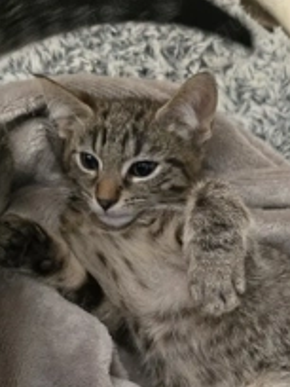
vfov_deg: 40.1
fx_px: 503
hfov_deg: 32.1
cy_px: 317
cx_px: 163
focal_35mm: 45
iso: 1250
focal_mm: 6.3
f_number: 1.7
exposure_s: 1/33.4
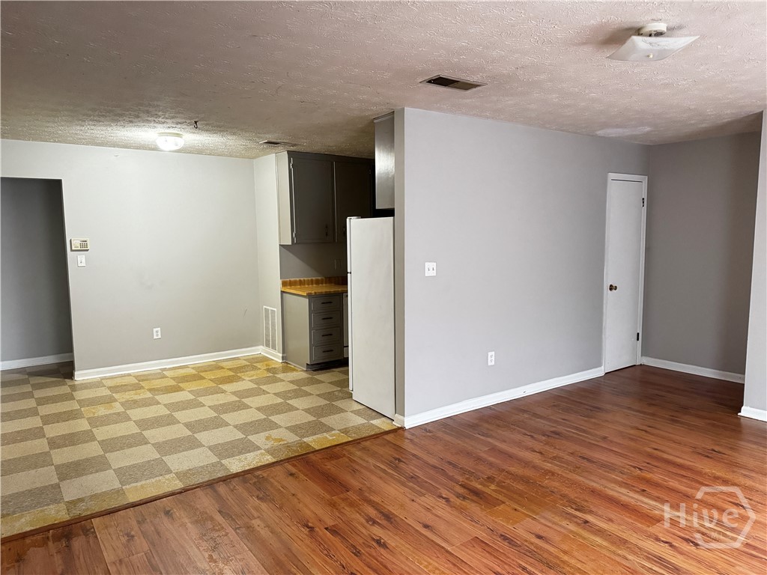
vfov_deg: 56.8
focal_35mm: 24
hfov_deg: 71.6
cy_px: 288
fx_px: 532
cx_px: 384
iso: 800
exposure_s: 1/60
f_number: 1.78
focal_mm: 6.76
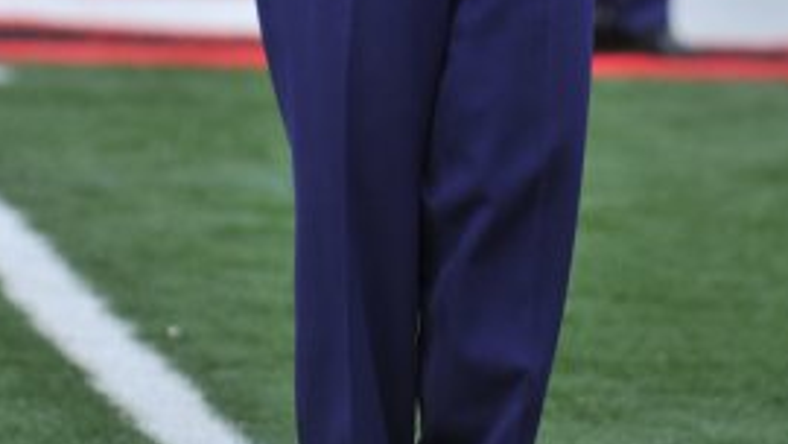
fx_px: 14566
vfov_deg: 1.7
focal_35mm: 697
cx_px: 340
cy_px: -386
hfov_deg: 3.1
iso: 200
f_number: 2.8
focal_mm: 200
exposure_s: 1/800
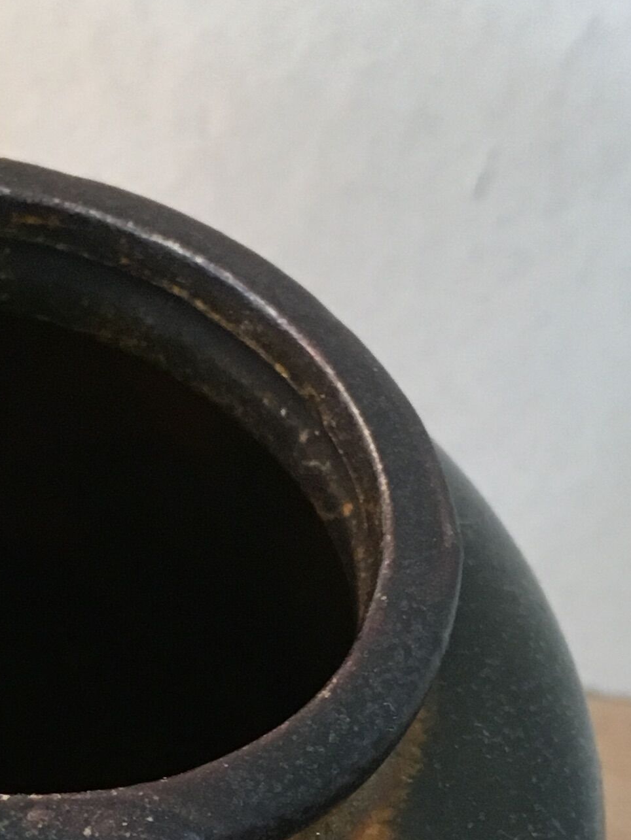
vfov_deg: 20.4
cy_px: 967
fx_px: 2211
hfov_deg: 15.9
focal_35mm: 91
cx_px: -21
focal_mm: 4.15
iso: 160
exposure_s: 1/33
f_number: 2.2
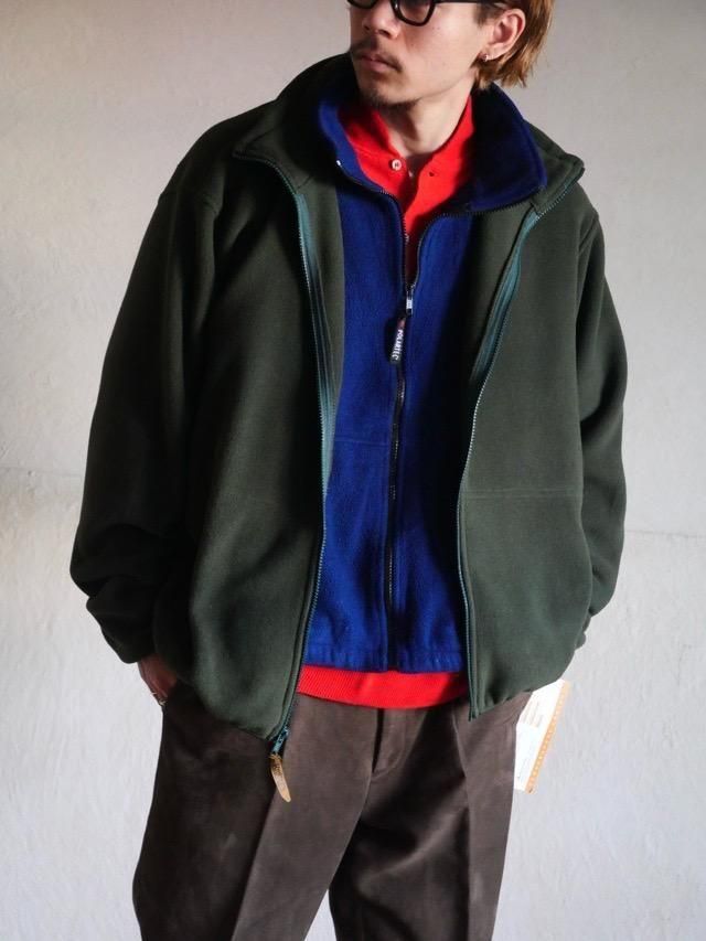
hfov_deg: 16.8
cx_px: 353
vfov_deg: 22.3
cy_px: 470
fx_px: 2392
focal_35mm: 88
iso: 3200
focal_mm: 44
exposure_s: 1/15
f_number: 3.9
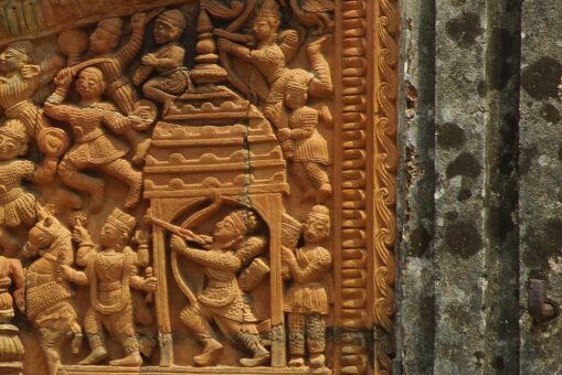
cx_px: -1
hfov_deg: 3.4
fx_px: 9434
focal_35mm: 604
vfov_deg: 2.3
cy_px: 234
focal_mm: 200
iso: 100
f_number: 13
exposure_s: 1/60
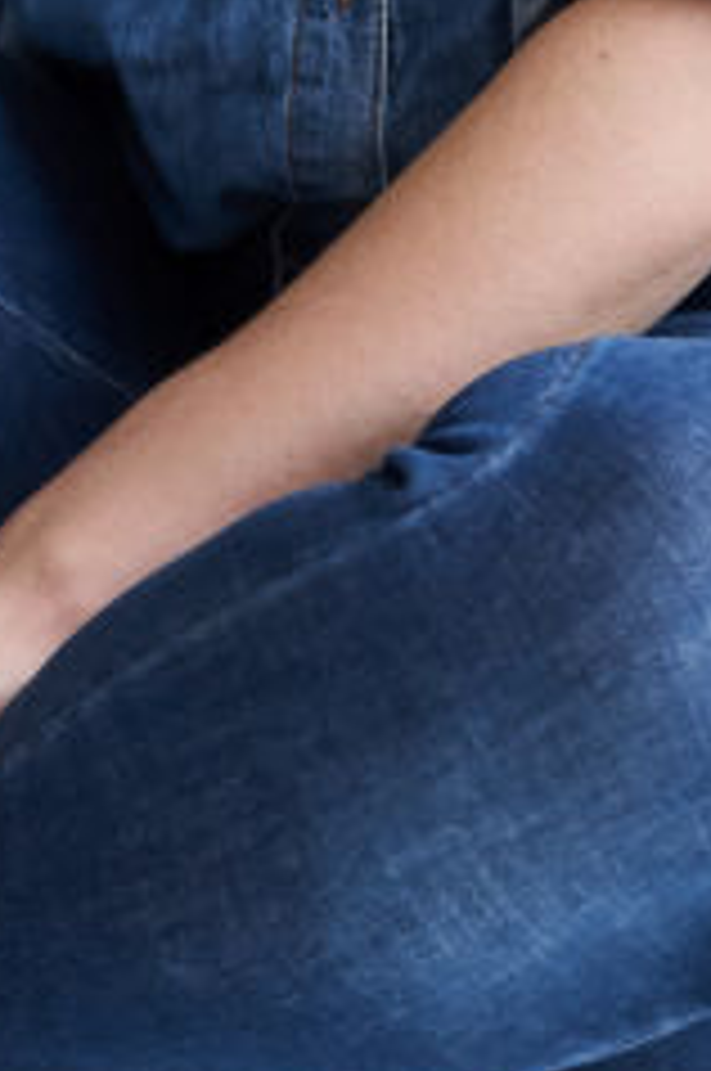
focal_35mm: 185
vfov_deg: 10.8
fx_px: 5496
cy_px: -410
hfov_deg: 7.4
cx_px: 88
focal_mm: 55
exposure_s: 1/90
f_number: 4
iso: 1000
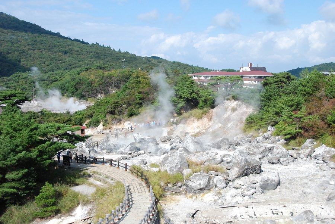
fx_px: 447
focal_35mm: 48
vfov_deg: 28.1
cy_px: 112
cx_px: 168
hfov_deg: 41.1
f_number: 10
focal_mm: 32
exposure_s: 1/400
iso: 800
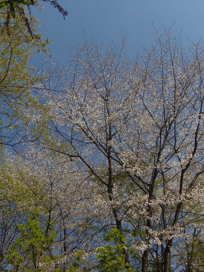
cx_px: 125
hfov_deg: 30.8
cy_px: 136
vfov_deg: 40.4
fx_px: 369
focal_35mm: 47
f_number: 6.3
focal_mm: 6.5
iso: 64
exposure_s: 1/320
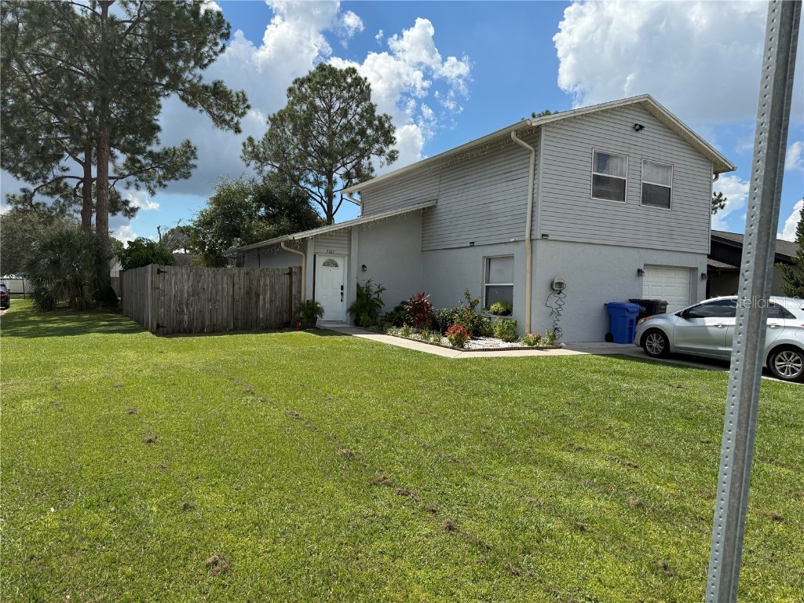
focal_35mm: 24
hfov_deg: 71.6
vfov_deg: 56.8
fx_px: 557
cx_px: 402
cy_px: 302
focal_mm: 6.76
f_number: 1.78
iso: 100
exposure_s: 1/6173
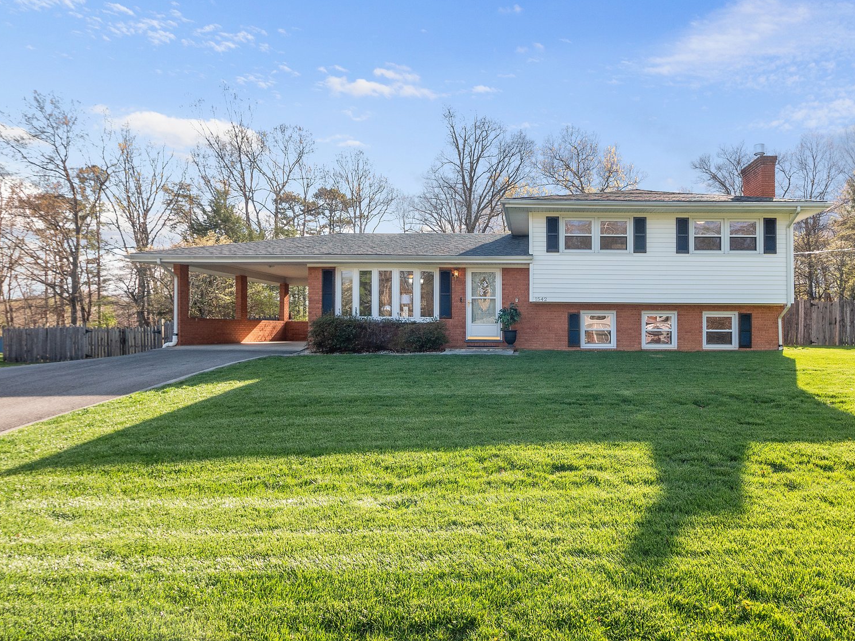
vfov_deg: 61.0
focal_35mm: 22
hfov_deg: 75.1
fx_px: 543
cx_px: 534
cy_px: 345
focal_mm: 8
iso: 200
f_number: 5.6
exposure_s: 1/200
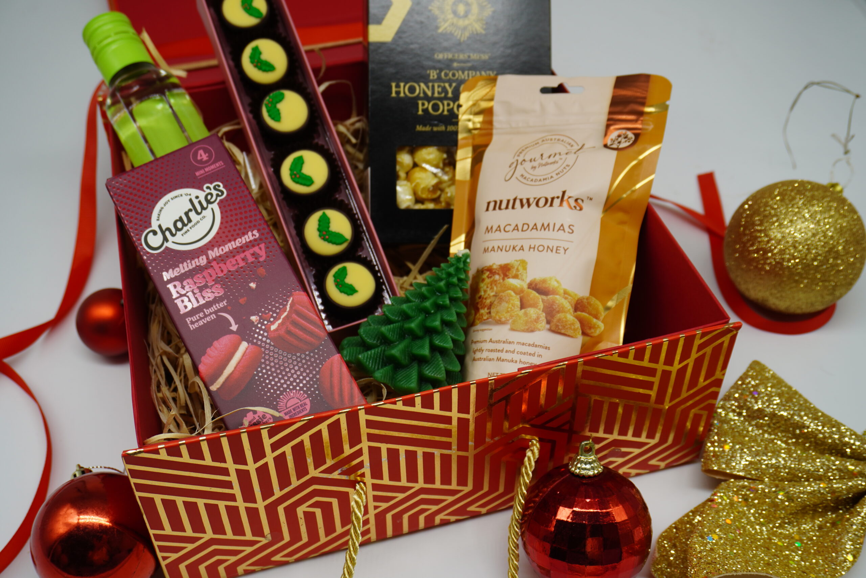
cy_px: 289
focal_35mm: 39
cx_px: 433
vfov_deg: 34.2
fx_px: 938
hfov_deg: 49.6
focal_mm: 26
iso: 100
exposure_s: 1/80
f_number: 5.6
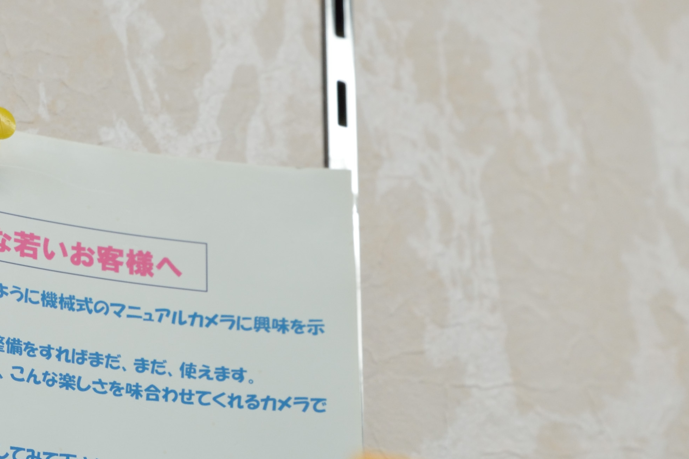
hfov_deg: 11.6
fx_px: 3367
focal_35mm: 176
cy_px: 430
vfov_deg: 7.8
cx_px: 2
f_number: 5.6
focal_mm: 70
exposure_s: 1/320
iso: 800
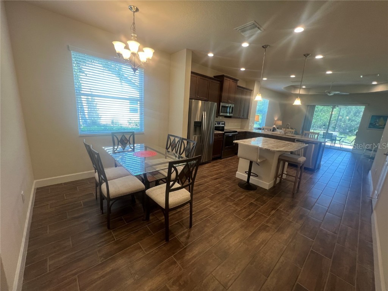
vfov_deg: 89.9
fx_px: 146
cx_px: 194
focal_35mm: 13
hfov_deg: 106.2
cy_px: 146
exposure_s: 1/120
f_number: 1.8
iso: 200
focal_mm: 1.57
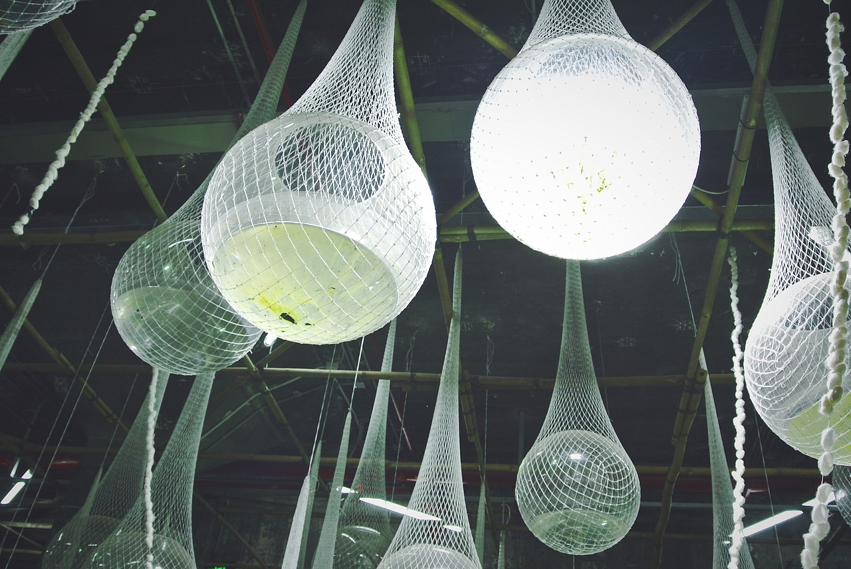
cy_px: 284
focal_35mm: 32
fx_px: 757
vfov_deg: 41.2
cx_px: 426
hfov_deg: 58.7
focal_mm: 12.2
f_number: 3.8
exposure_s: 1/100
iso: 400
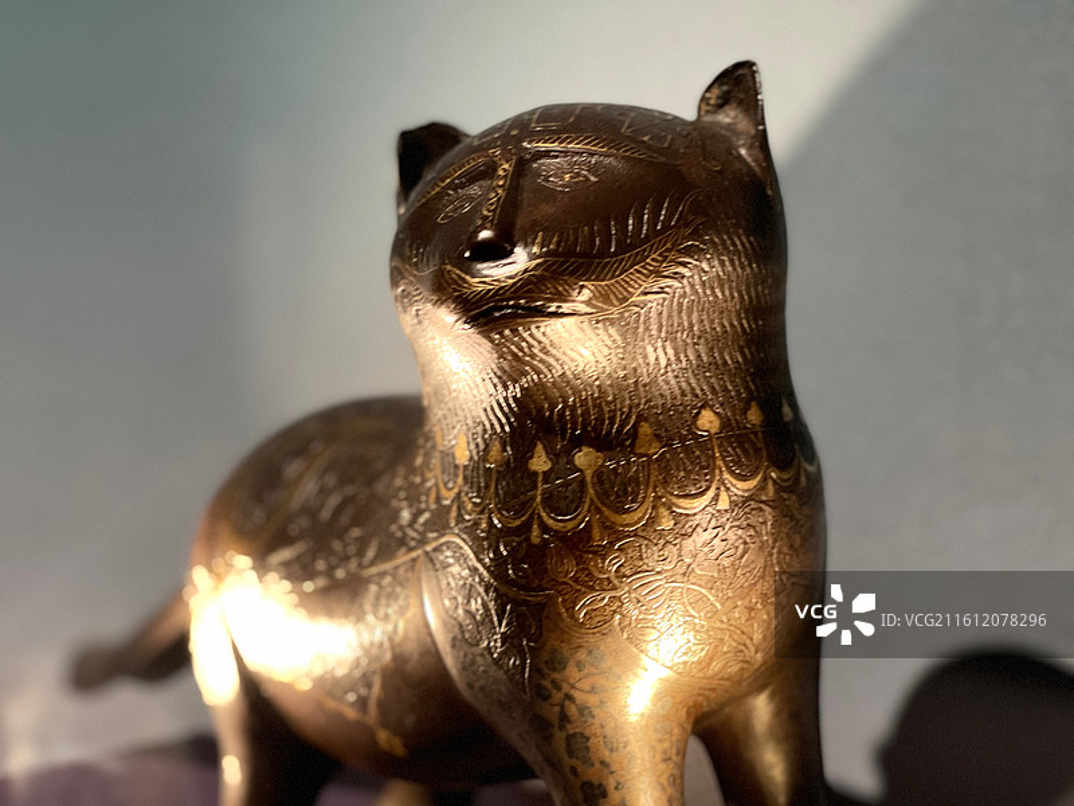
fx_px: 1986
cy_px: 403
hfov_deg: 30.3
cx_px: 537
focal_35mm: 64
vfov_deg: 22.9
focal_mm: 7.5
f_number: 2.2
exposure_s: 1/24
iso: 400
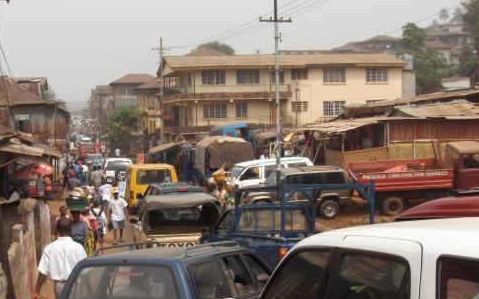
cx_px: 159
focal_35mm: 56
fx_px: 731
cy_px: 185
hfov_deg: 35.9
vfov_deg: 23.1
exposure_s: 1/424
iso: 100
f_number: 4.8
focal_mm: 8
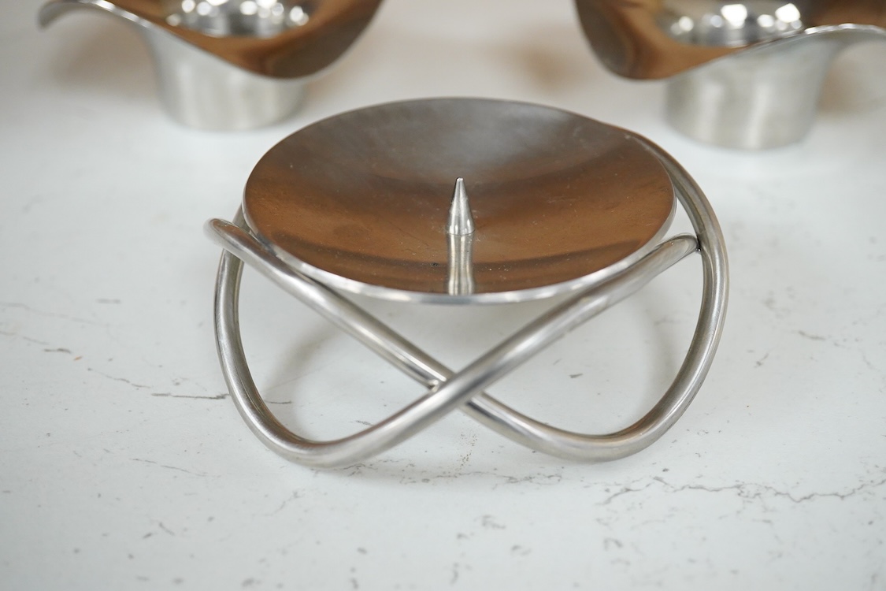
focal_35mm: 45
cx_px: 443
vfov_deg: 29.9
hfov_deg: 43.6
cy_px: 296
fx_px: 1107
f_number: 7.1
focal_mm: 30
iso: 3200
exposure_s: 1/250
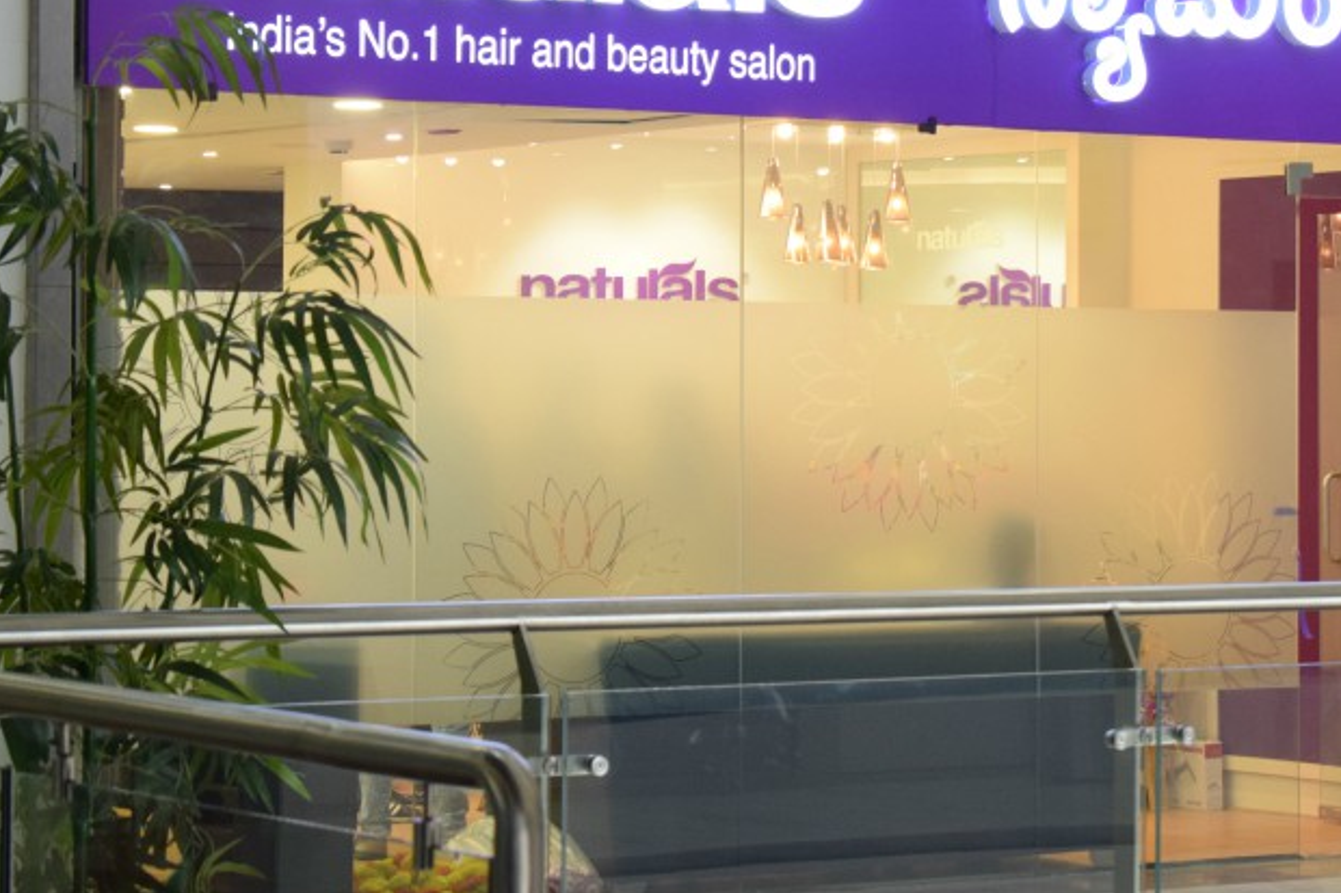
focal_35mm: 120
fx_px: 4458
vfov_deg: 11.4
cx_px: 882
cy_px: 348
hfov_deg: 17.1
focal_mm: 55
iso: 1400
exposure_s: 1/60
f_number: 5.6
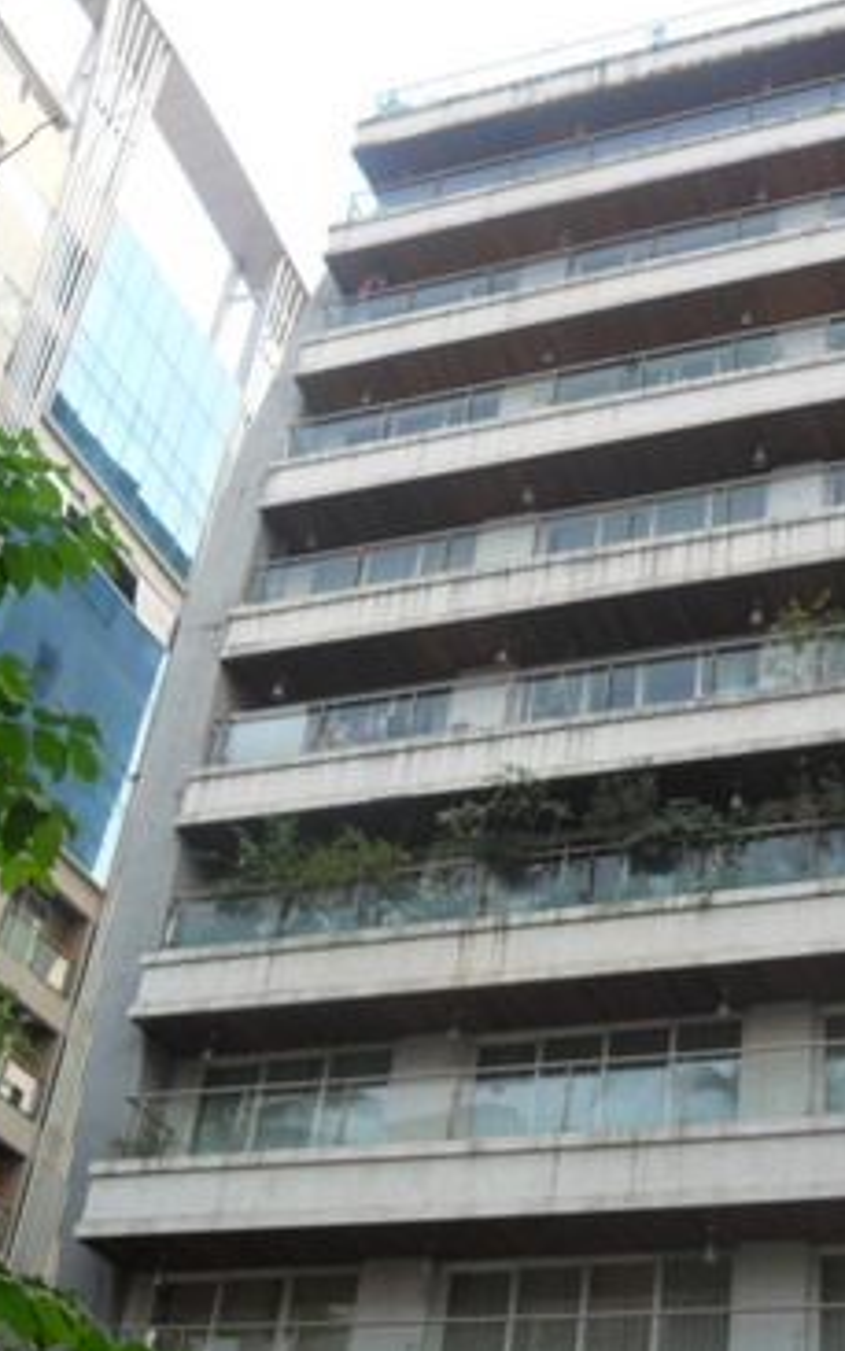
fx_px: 1841
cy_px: 723
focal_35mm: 50
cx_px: 594
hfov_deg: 25.6
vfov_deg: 40.3
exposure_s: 1/90
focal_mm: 4.9
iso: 100
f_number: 3.5
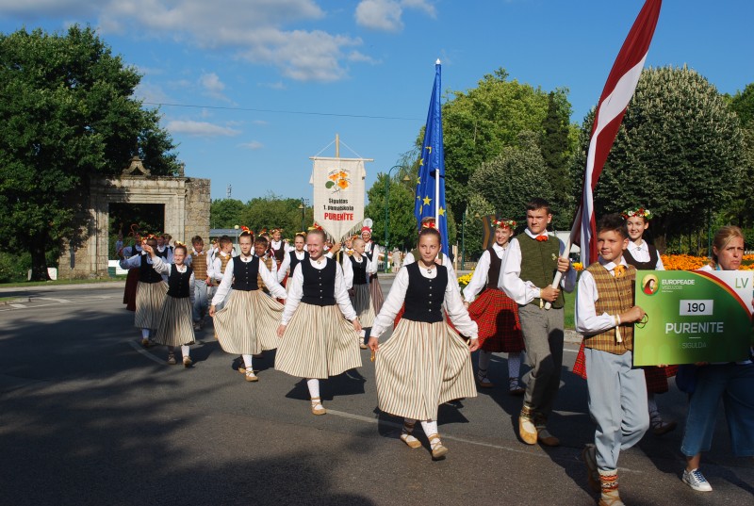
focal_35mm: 39
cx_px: 377
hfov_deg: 49.5
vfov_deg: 34.4
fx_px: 819
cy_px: 253
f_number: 8
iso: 100
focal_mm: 26
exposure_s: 1/250
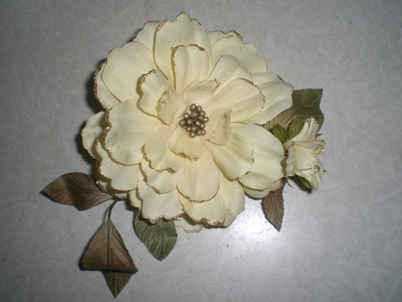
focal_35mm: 38
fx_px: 442
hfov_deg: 49.0
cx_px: 201
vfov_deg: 37.8
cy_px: 151
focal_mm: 6.3
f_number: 3.1
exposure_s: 1/60
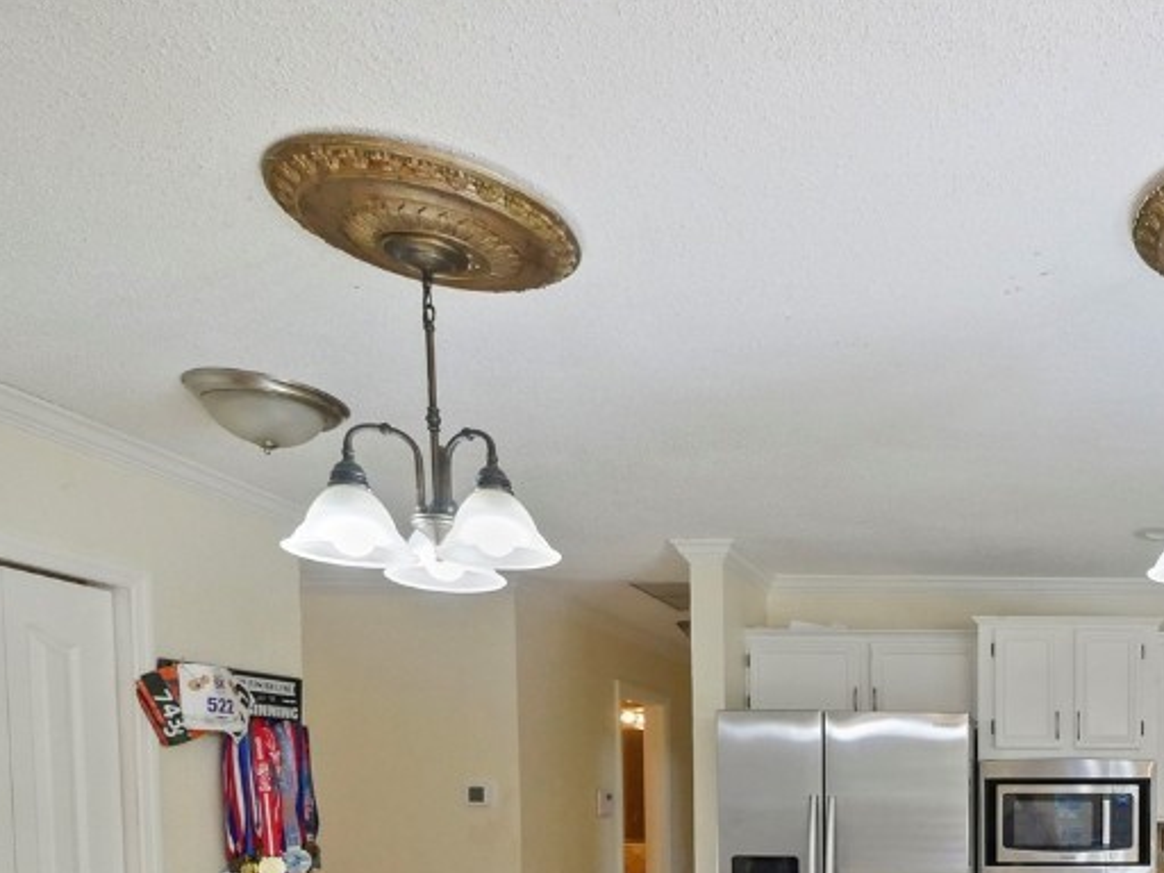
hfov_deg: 53.6
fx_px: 942
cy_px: 862
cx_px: 1091
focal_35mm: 28
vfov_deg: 43.2
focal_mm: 7
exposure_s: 1/60
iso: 800
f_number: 4
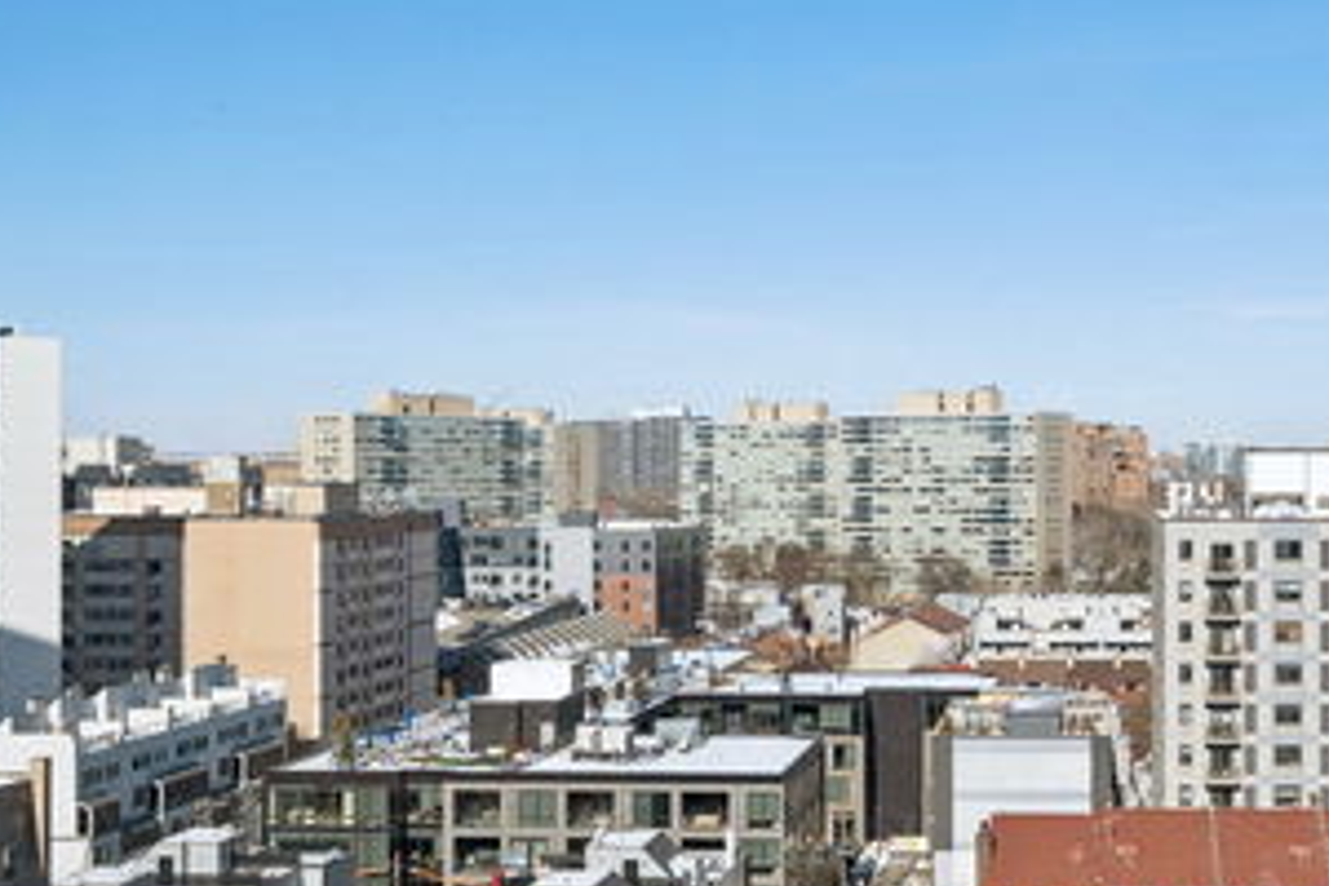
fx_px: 1772
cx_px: 1041
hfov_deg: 39.7
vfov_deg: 28.1
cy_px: 416
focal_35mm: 48
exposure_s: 1/1000
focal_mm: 20
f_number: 8
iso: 250
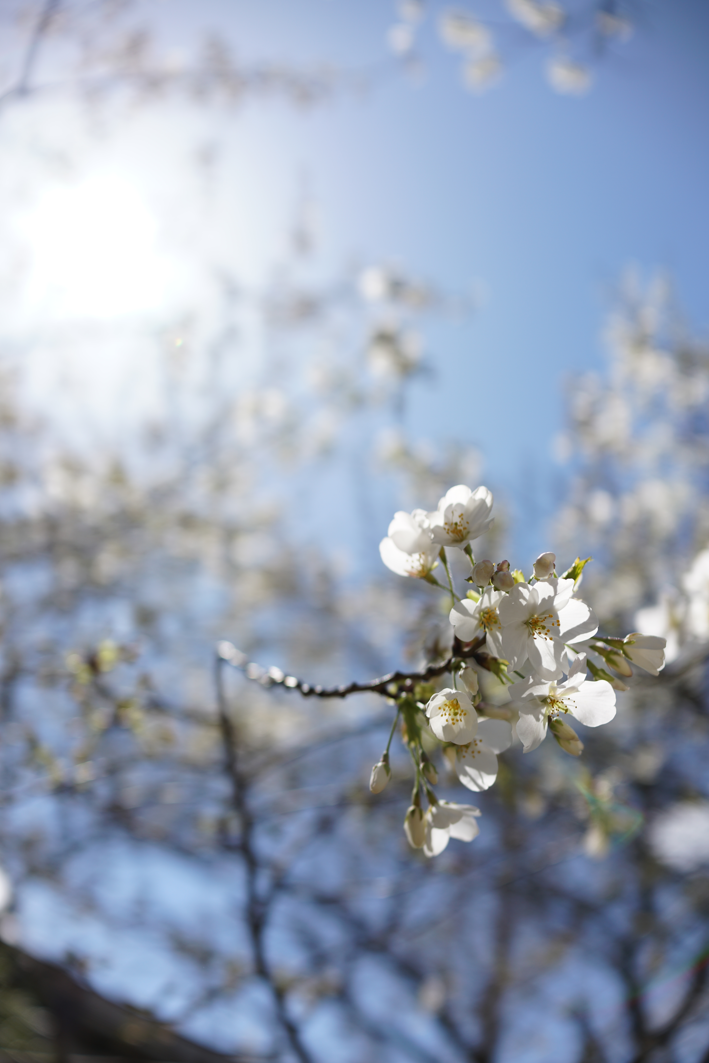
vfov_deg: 54.4
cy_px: 532
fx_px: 1034
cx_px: 354
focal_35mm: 35
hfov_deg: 37.9
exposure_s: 1/2000
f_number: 2.8
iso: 100
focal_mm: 35
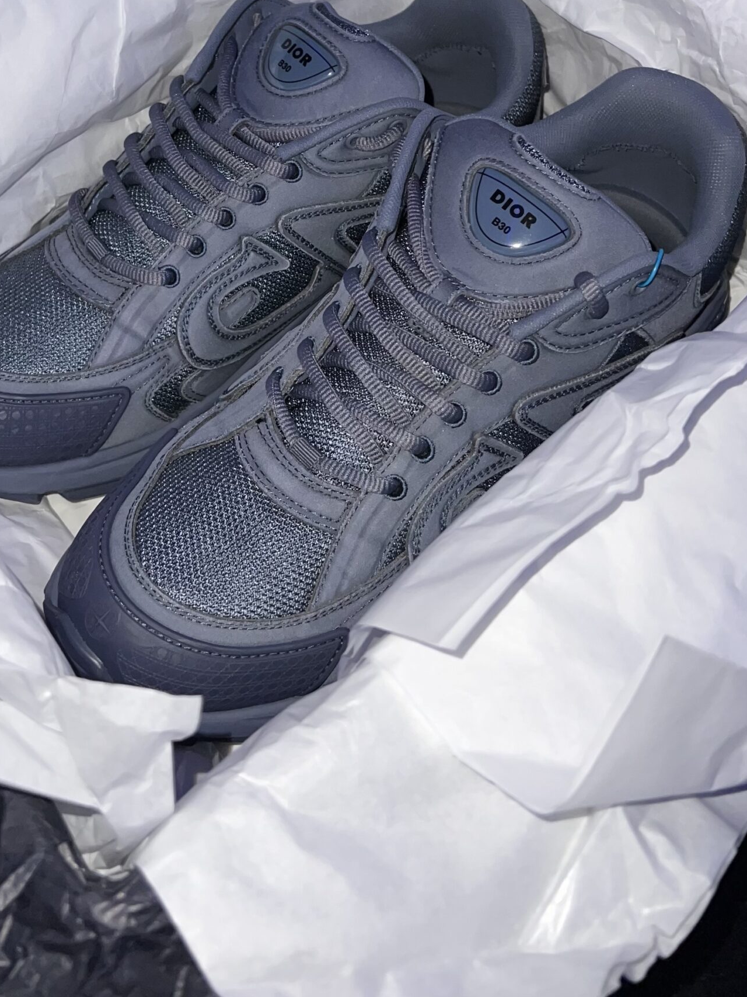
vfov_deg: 46.2
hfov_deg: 36.6
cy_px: 250
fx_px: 1122
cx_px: 275
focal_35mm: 39
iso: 32
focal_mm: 5.7
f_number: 1.5
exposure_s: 1/4
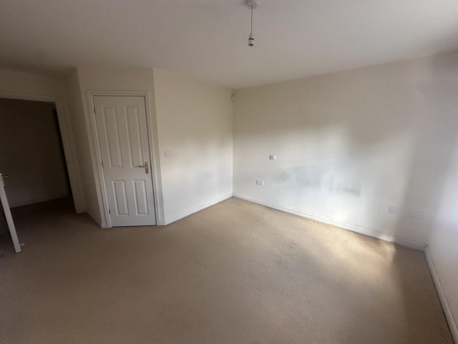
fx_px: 185
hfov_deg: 102.1
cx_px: 229
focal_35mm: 14
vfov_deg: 85.7
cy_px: 172
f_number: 2.2
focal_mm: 2.22
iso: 160
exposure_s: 1/99
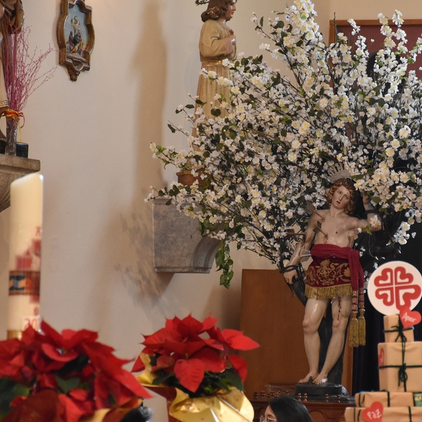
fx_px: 2648
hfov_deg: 9.1
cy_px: 212
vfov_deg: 9.1
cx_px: 317
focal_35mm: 192
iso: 2500
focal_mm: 100
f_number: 5.6
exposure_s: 1/60
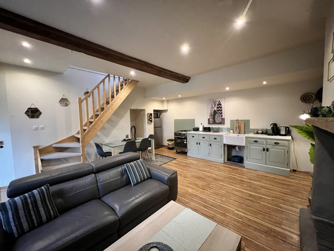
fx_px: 125
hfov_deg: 106.2
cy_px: 126
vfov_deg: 89.9
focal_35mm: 13
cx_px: 167
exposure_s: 1/34
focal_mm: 1.57
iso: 800
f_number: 1.8
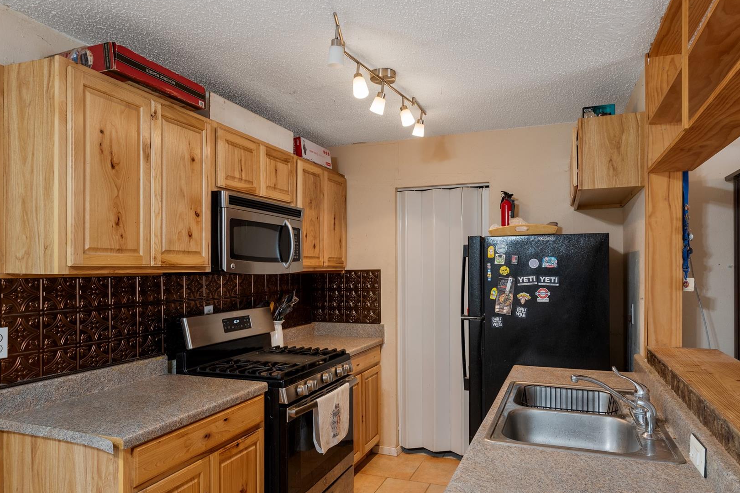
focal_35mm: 24
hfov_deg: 73.6
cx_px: 398
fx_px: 493
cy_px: 269
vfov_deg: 53.1
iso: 400
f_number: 8
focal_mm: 19
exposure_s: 1/1.67
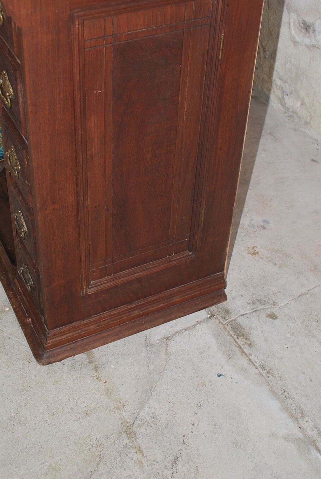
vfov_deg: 38.6
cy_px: 179
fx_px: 680
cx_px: 145
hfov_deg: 26.5
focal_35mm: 51
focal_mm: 24
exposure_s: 1/60
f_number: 4.2
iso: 200
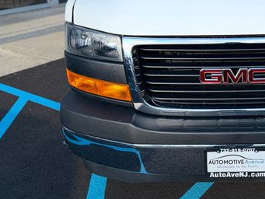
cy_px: 32
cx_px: 233
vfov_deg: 31.1
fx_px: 345
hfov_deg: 39.4
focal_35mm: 45
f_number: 1.78
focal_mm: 6.76
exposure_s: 1/2169
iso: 80
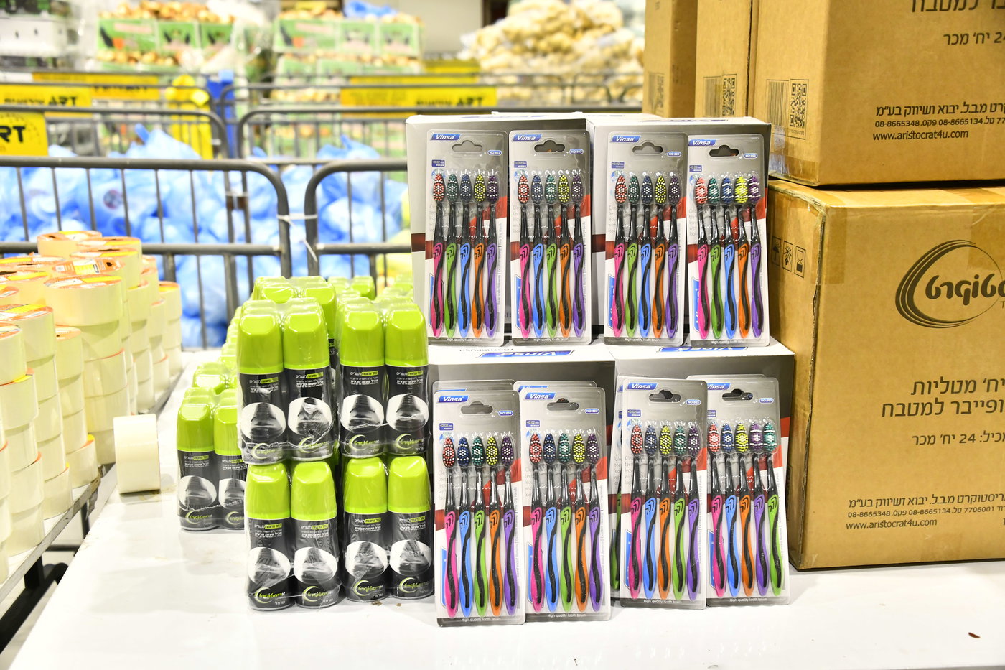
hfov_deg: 44.5
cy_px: 335
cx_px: 502
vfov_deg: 30.5
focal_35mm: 44
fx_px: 1228
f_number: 5
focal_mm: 44
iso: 2000
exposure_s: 1/125
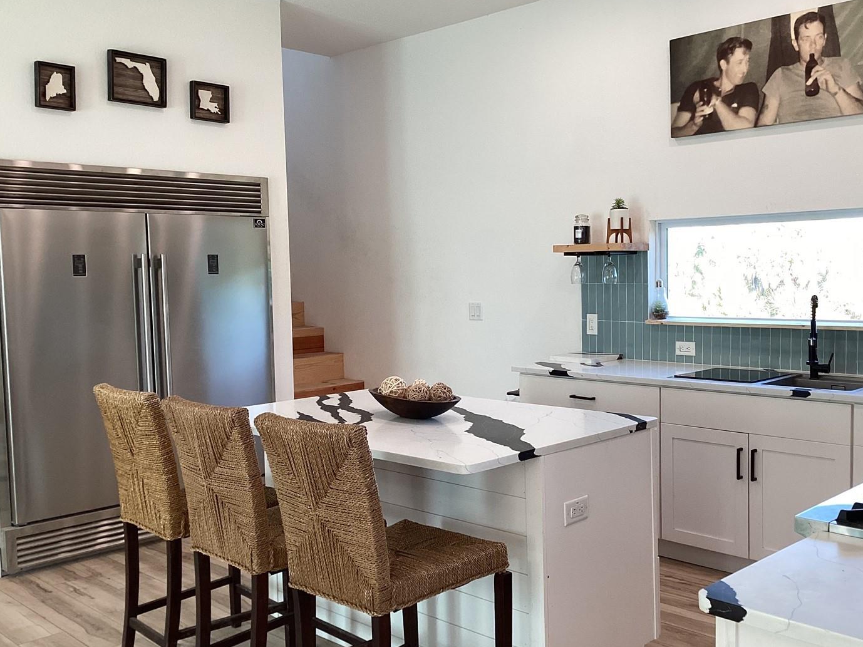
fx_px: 897
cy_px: 338
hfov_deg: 51.2
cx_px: 495
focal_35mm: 36
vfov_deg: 39.6
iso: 80
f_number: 2.4
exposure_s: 1/120
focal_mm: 3.3
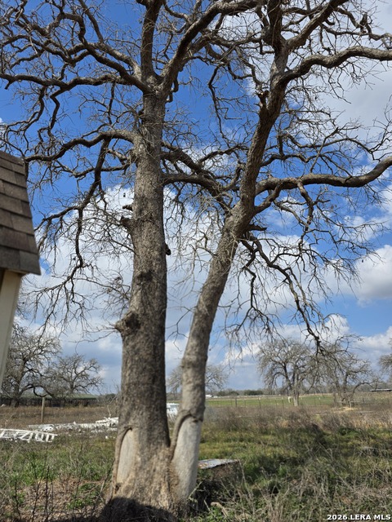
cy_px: 261
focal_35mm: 23
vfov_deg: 73.9
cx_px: 196
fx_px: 347
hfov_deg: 58.9
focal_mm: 6.3
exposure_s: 1/7944
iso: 80
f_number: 1.7
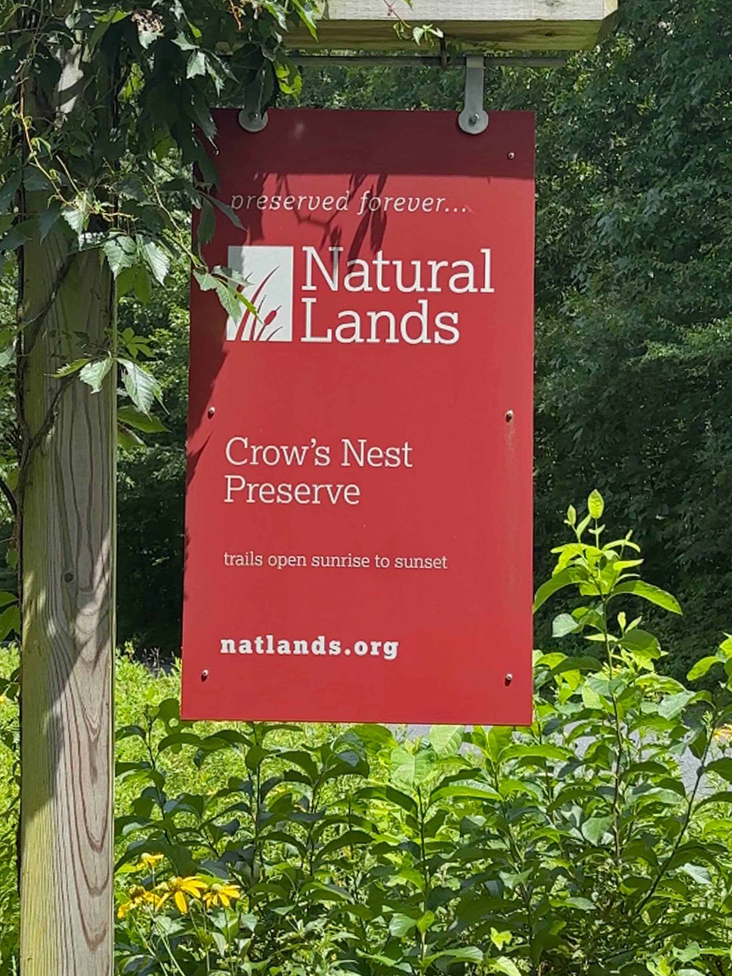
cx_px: 317
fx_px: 1353
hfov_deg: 30.2
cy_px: 579
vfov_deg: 39.5
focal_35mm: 48
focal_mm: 4.15
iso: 25
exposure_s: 1/262
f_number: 2.2
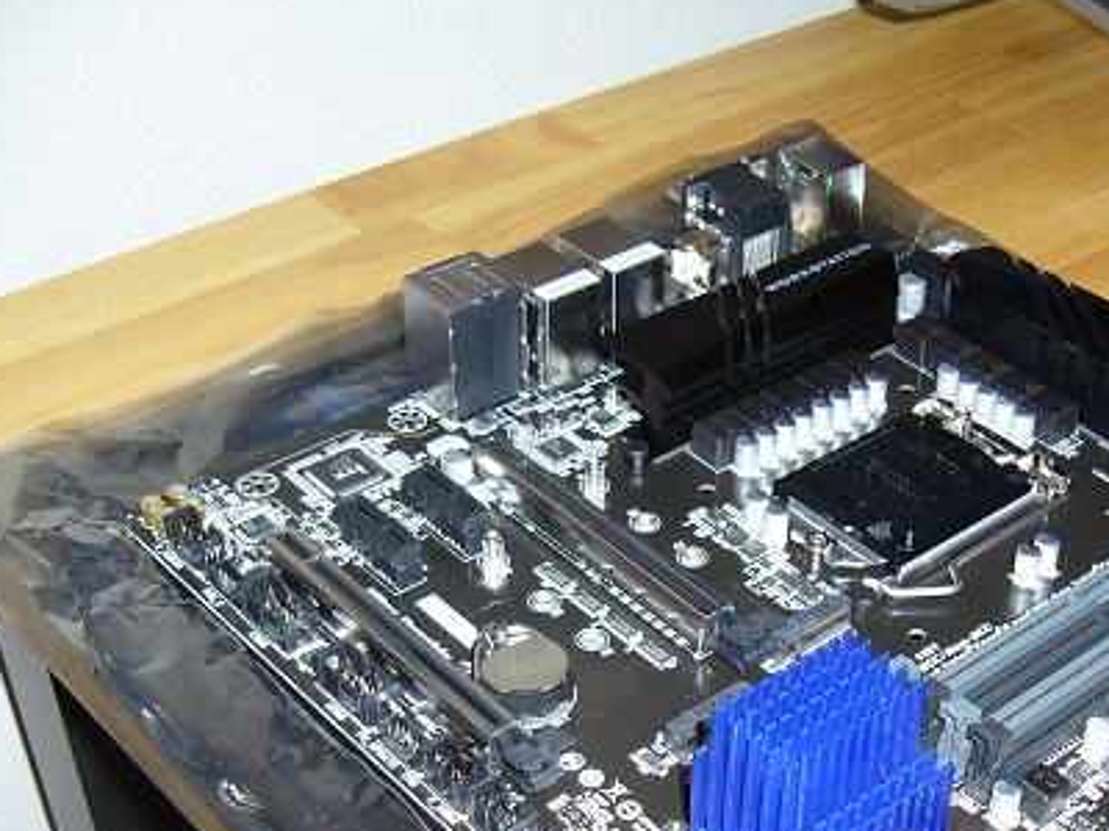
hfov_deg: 33.7
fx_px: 1794
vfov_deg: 25.7
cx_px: 826
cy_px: 651
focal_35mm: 56
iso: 100
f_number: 2.8
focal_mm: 5.8
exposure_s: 1/30
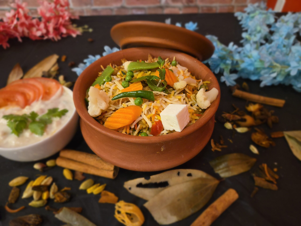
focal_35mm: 23
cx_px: 150
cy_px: 113
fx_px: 200
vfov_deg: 58.9
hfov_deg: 73.9
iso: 400
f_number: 1.8
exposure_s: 1/30
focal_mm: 5.4
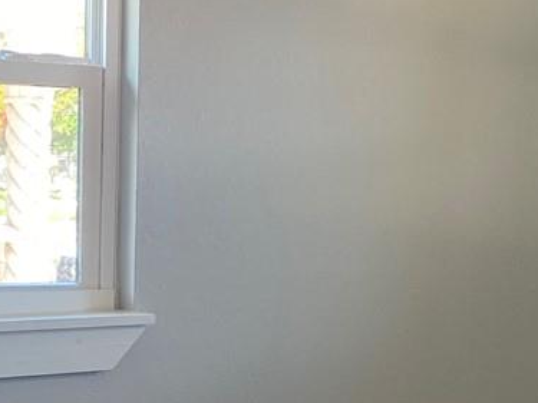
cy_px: 327
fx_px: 1725
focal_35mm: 111
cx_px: 260
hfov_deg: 17.7
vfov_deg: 13.3
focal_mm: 4.25
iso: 100
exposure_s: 1/120
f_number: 1.8
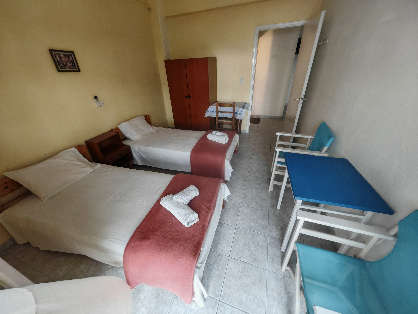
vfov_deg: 89.9
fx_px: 157
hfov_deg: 106.2
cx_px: 209
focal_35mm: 13
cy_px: 157
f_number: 2
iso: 1250
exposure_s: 1/25
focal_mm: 1.82
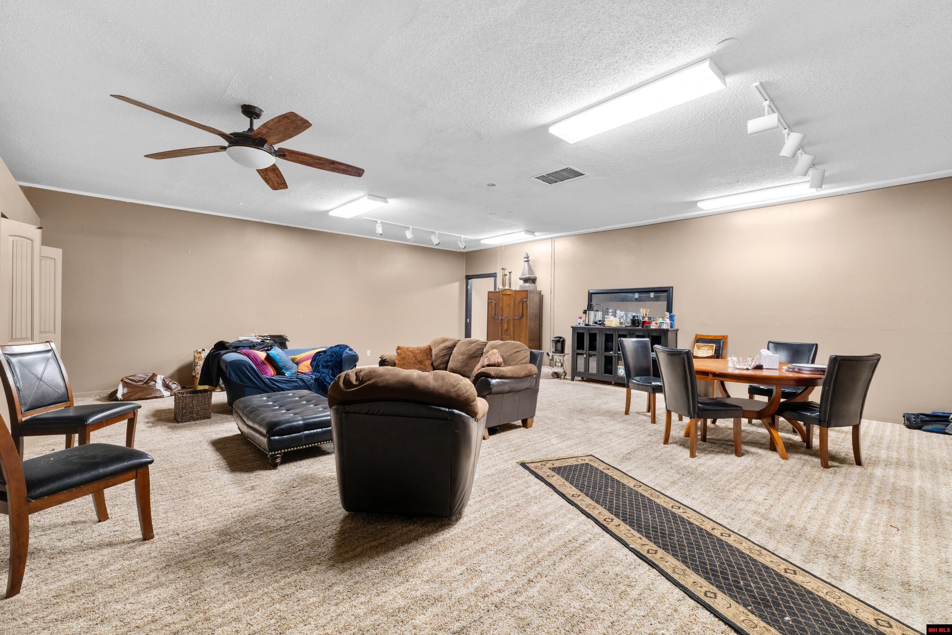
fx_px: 397
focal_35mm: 15
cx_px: 476
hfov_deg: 100.4
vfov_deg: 77.3
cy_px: 318
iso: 400
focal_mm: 10
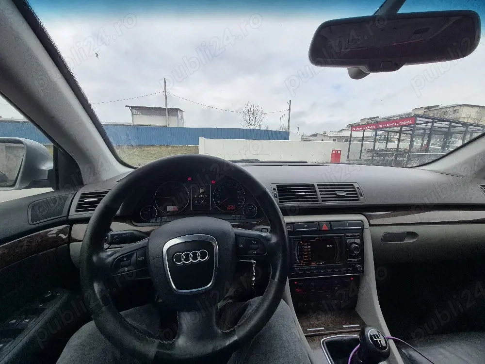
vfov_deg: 89.9
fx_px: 182
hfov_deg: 106.2
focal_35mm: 13
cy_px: 182
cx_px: 242
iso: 50
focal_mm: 1.74
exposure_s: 1/526
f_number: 2.2
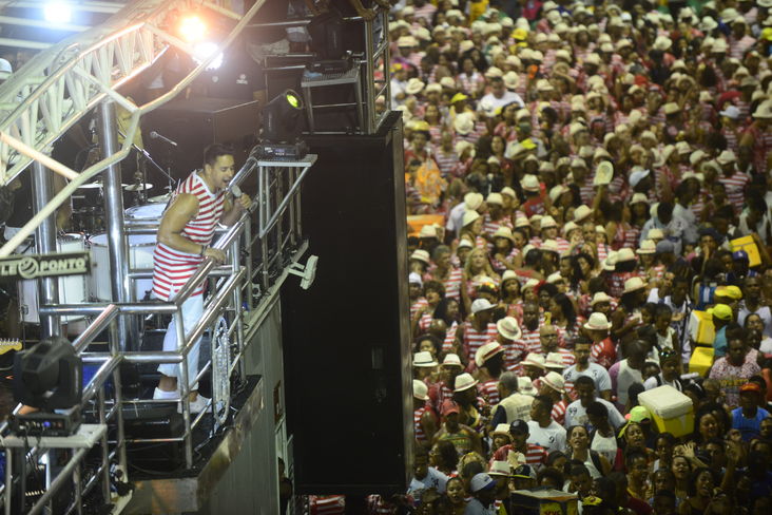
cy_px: 258
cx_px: 386
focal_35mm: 200
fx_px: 4289
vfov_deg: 6.9
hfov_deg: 10.3
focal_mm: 200
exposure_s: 1/400
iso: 1600
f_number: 2.8
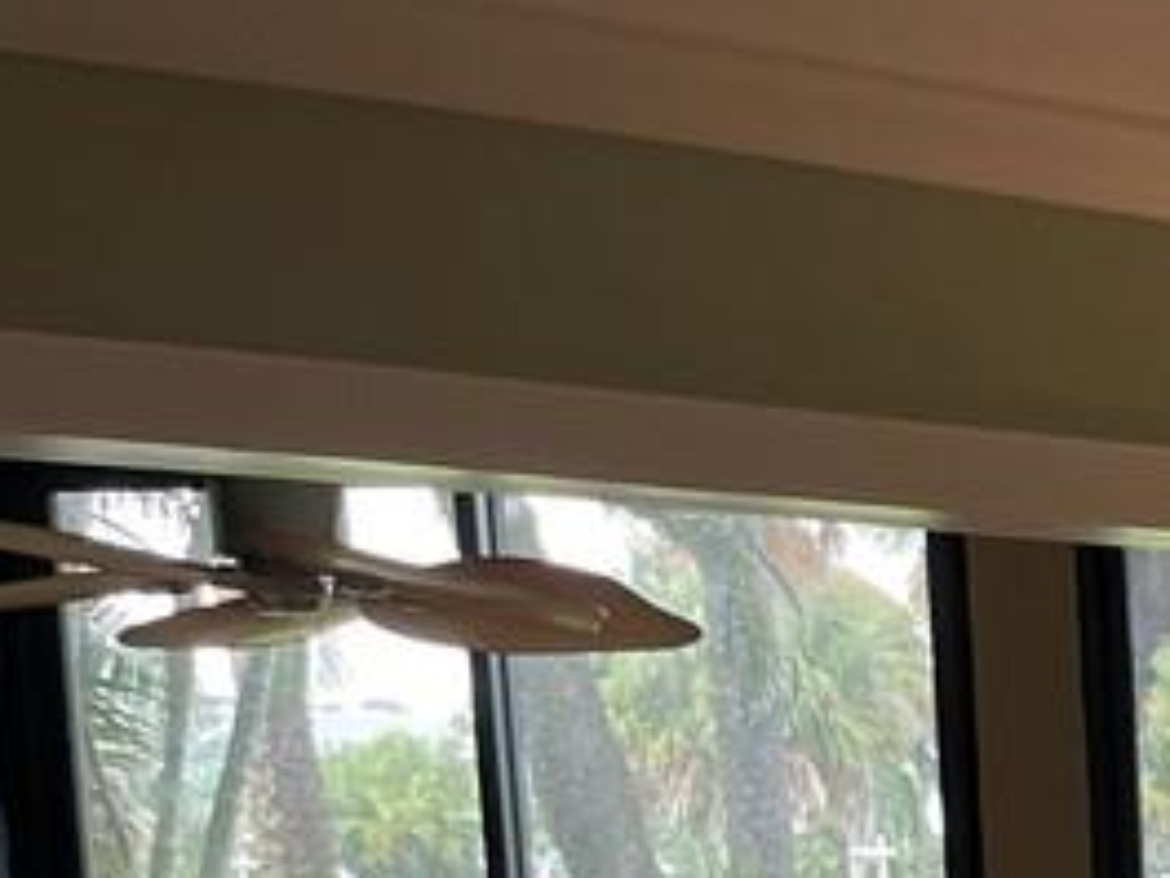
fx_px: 3414
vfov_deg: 13.4
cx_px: 2185
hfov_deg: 16.1
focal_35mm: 101
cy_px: 1472
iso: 125
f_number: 1.6
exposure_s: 1/120
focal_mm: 5.1
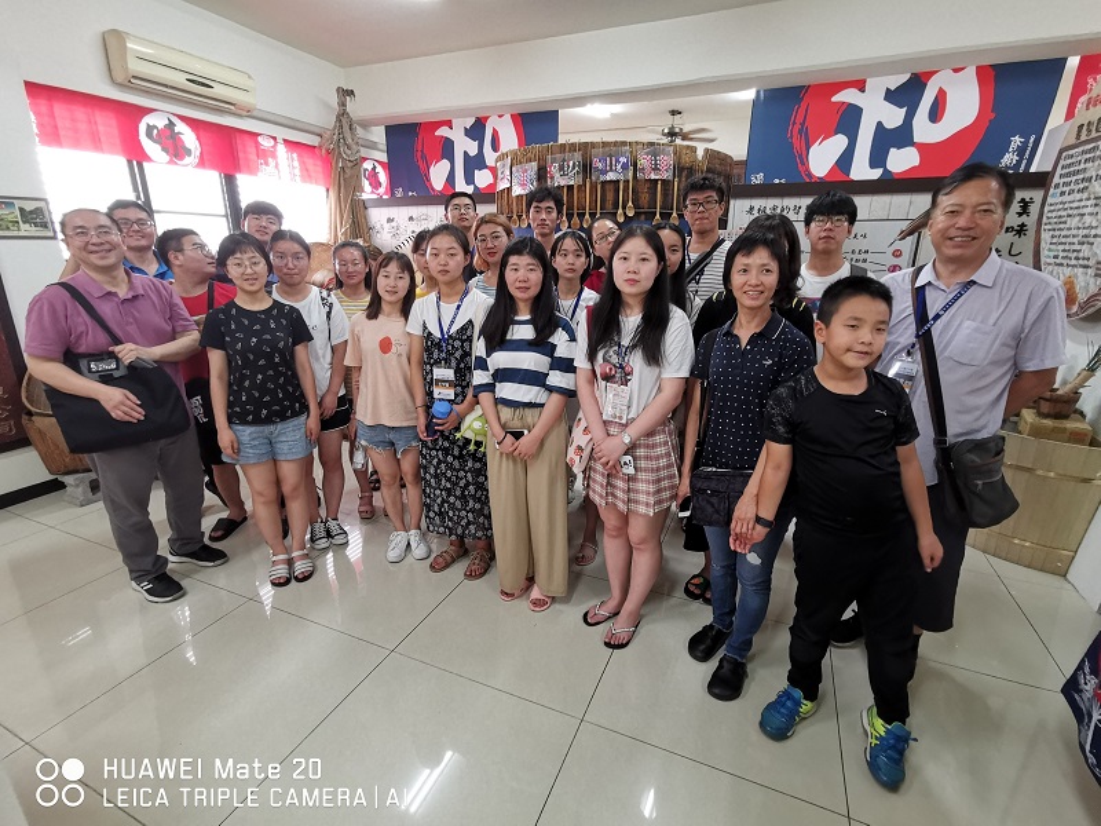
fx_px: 541
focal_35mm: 17
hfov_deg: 91.0
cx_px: 550
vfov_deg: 74.7
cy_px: 413
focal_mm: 2.26
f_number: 2.2
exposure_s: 1/60
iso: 320
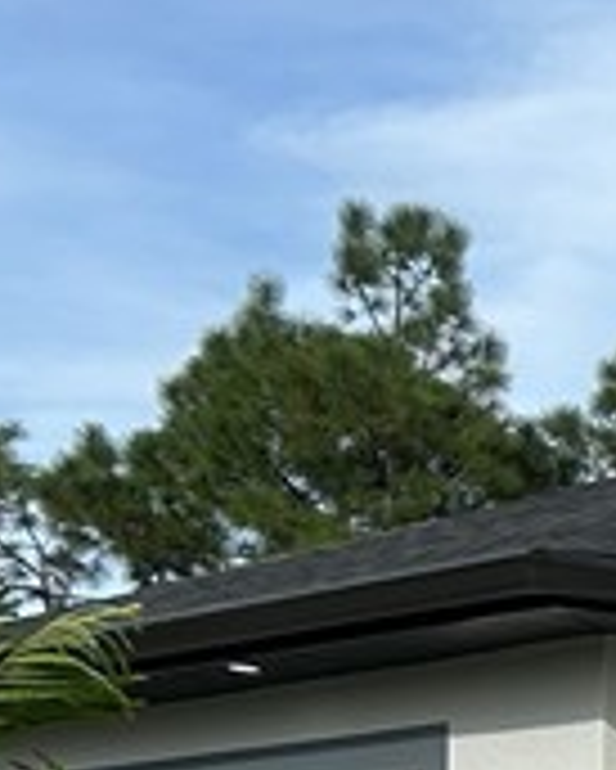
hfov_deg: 8.5
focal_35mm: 152
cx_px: 1866
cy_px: 1139
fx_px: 3461
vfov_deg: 12.1
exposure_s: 1/3257
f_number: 1.5
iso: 50
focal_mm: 5.7
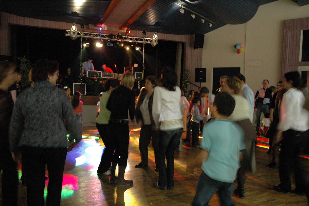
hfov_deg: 57.3
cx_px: 154
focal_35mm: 33
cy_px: 103
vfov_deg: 39.9
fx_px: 283
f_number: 3.8
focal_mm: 22
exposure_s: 1/8
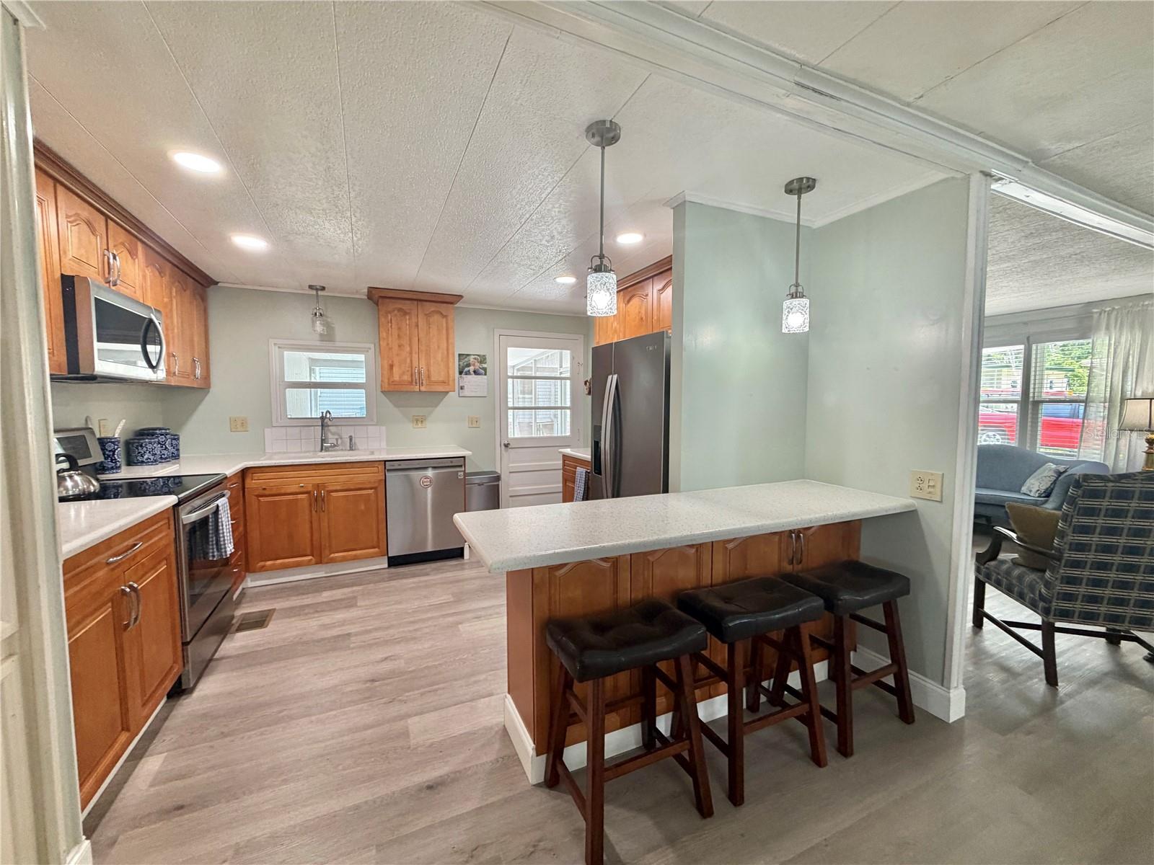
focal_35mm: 14
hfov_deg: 102.1
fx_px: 467
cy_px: 432
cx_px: 577
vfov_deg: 85.7
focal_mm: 2.22
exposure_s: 1/60
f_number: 2.2
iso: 160
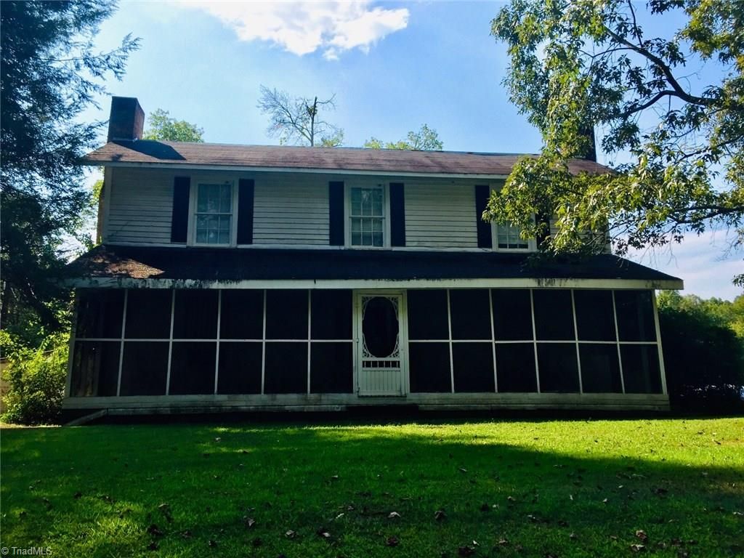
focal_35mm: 29
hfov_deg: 61.7
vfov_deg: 48.2
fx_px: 623
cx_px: 372
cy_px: 279
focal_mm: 4.15
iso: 32
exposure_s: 1/1799
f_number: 2.2
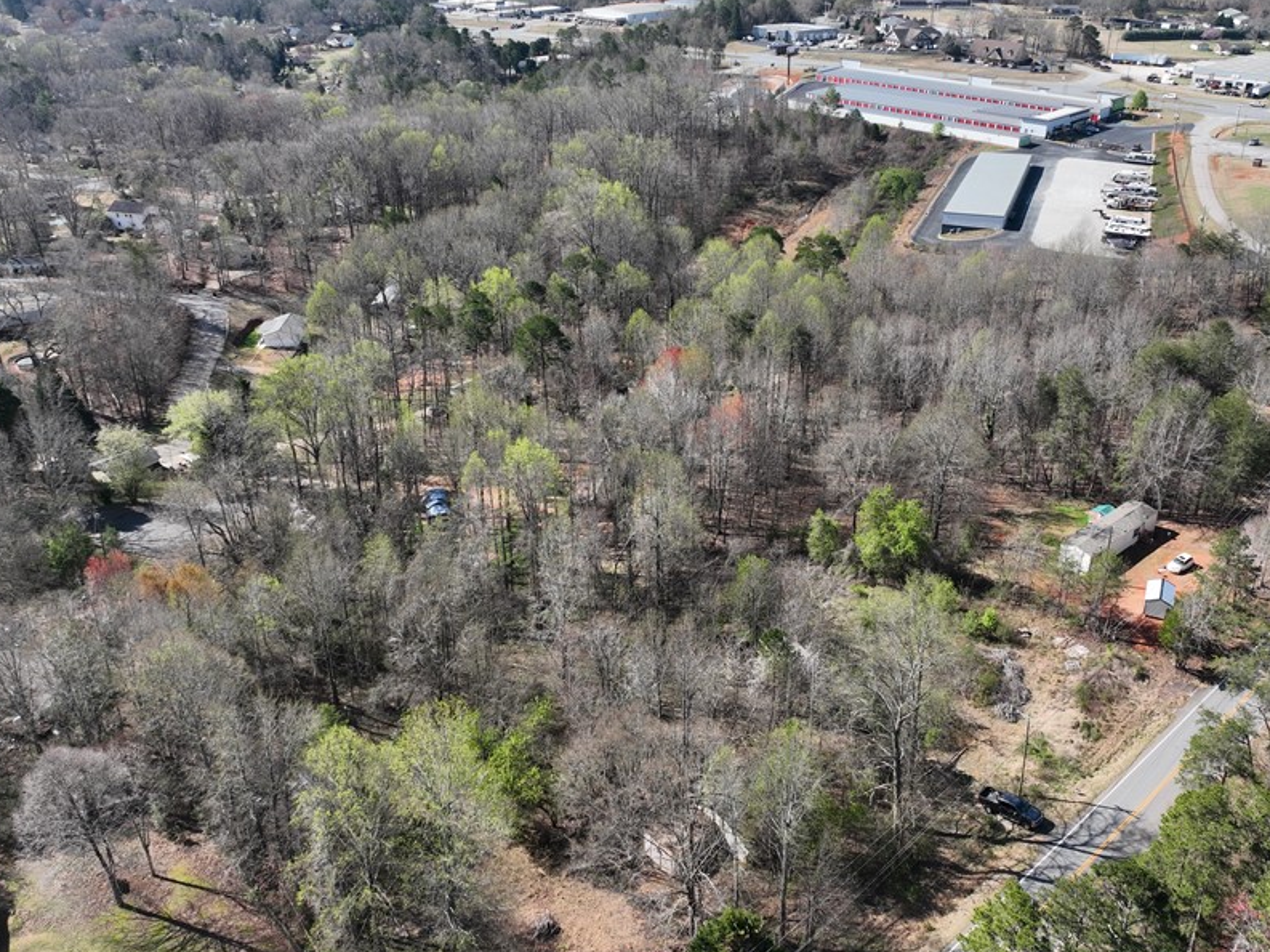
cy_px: 405
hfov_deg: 58.3
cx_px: 671
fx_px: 1137
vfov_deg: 45.3
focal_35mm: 31
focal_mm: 12.29
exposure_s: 1/200
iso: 200
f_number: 2.8
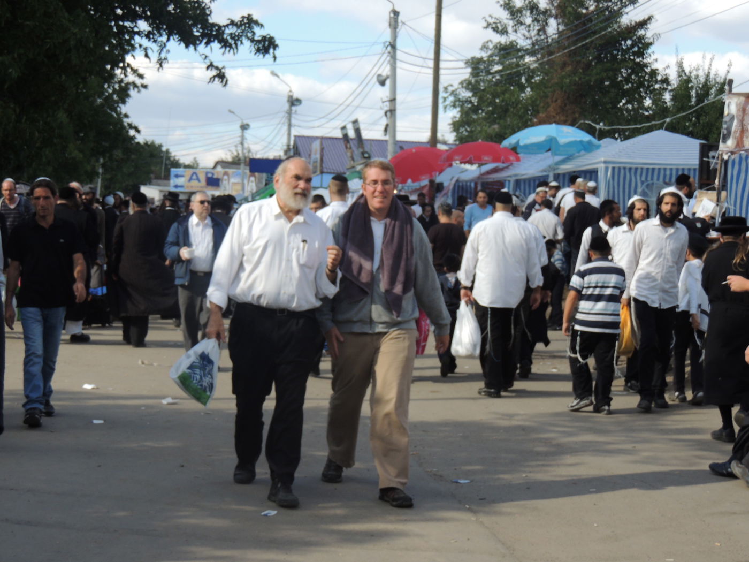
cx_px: 374
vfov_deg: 19.6
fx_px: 1623
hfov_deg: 26.0
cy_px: 281
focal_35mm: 75
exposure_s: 1/400
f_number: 3.9
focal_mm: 13.3
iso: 100
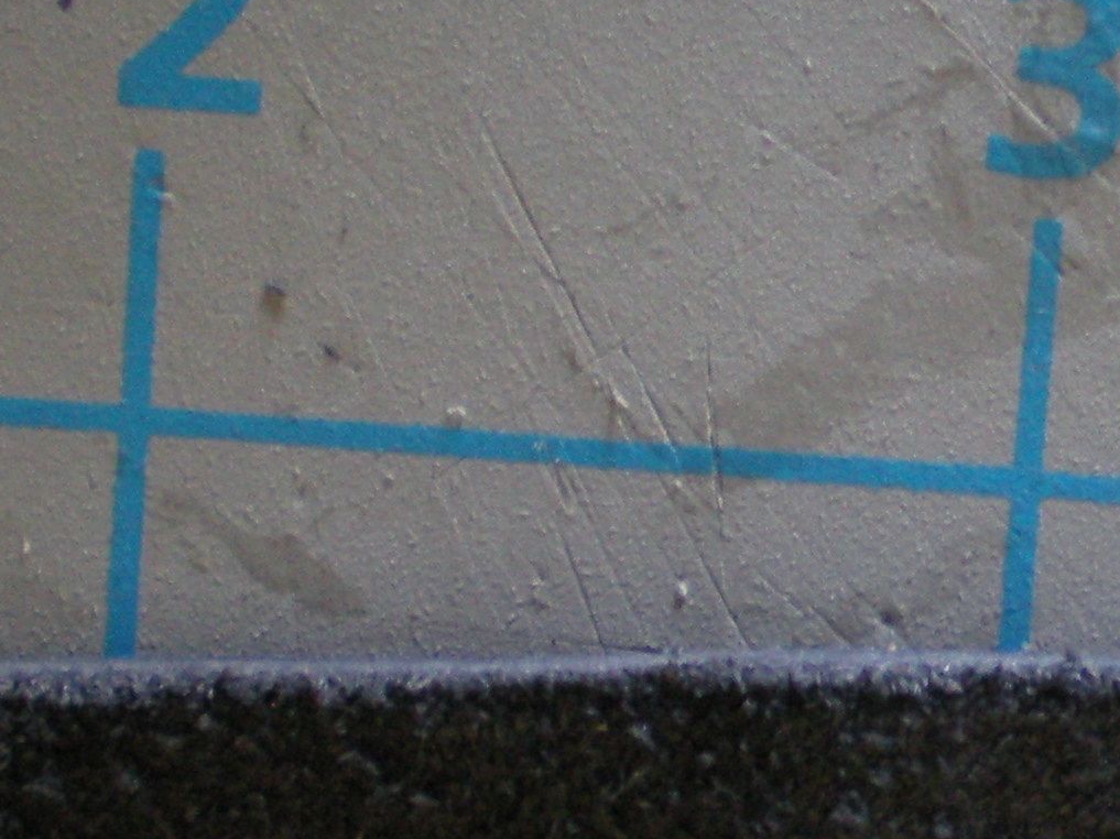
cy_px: 761
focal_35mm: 122
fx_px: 3946
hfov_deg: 16.1
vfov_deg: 12.1
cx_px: 828
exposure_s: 1/12.6
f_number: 3.1
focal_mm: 6.3
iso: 200
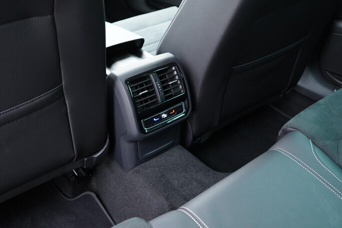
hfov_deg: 53.1
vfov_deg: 36.9
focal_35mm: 36
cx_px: 171
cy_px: 114
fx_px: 342
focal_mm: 24
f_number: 2.8
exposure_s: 1/40
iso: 1250
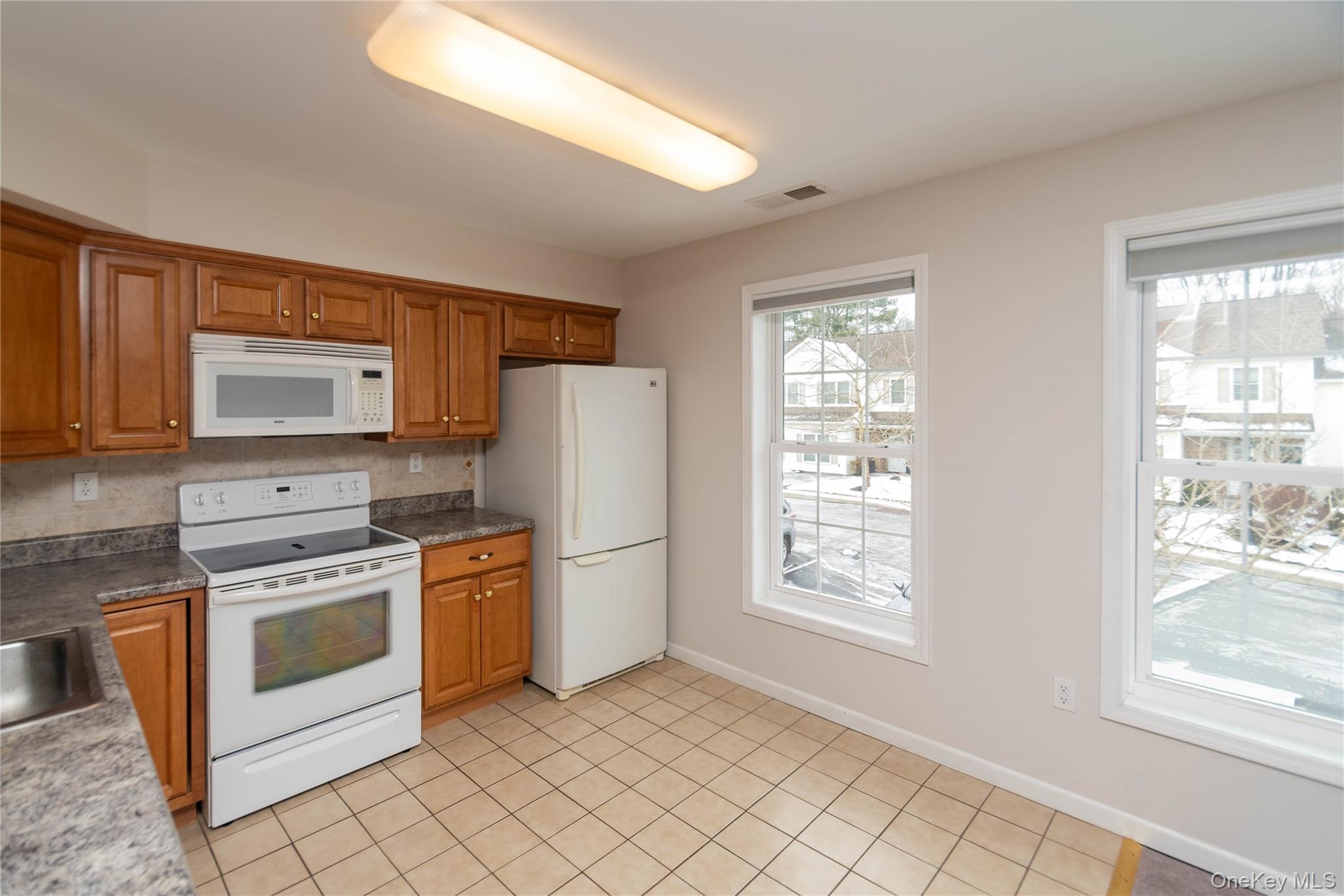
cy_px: 448
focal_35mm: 15
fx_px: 560
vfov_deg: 77.3
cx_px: 672
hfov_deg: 100.4
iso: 280
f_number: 5
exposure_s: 1/60
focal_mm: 10
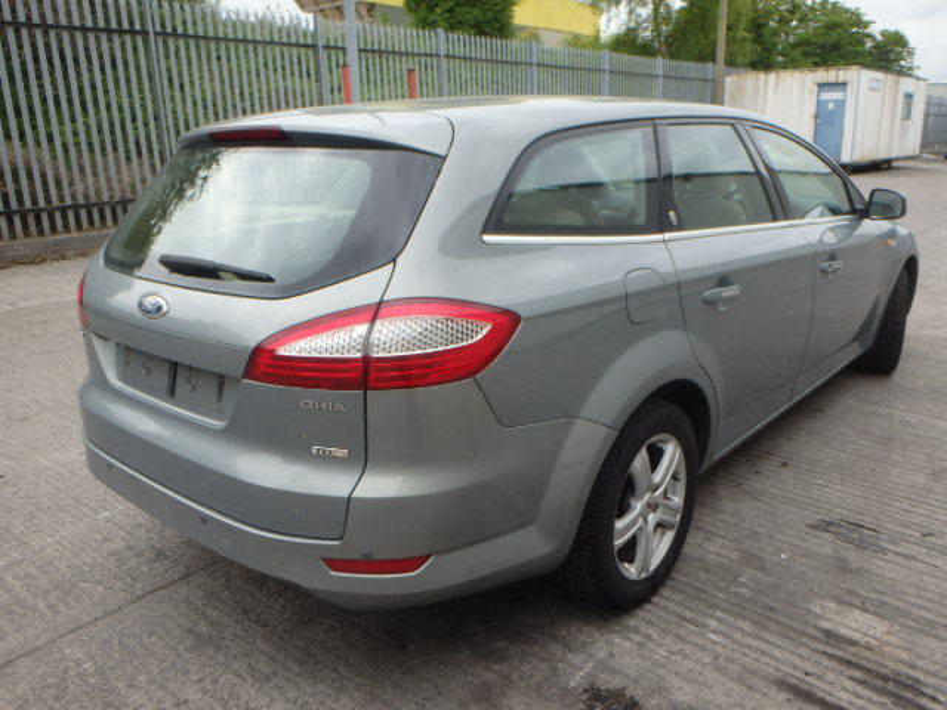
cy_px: 355
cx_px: 474
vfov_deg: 49.7
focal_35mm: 28
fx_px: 766
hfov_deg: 63.4
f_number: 3.9
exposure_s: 1/200
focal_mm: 5
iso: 125
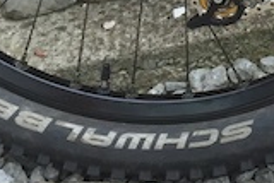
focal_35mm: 151
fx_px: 1150
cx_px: 413
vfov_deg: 8.3
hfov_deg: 12.9
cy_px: -269
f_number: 2.2
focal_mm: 4.15
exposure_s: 1/311
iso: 32
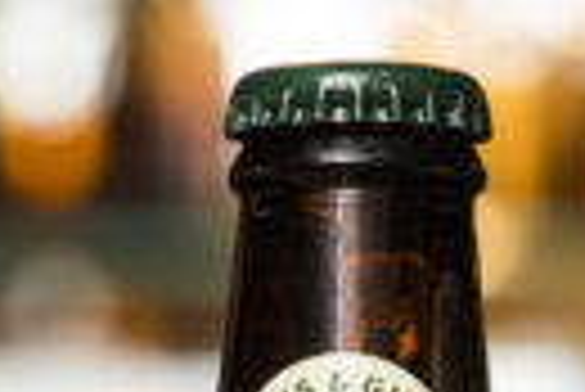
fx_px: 10102
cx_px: 922
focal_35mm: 621
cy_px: 1151
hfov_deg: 3.3
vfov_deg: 2.2
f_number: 8
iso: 800
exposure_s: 1/100
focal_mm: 105
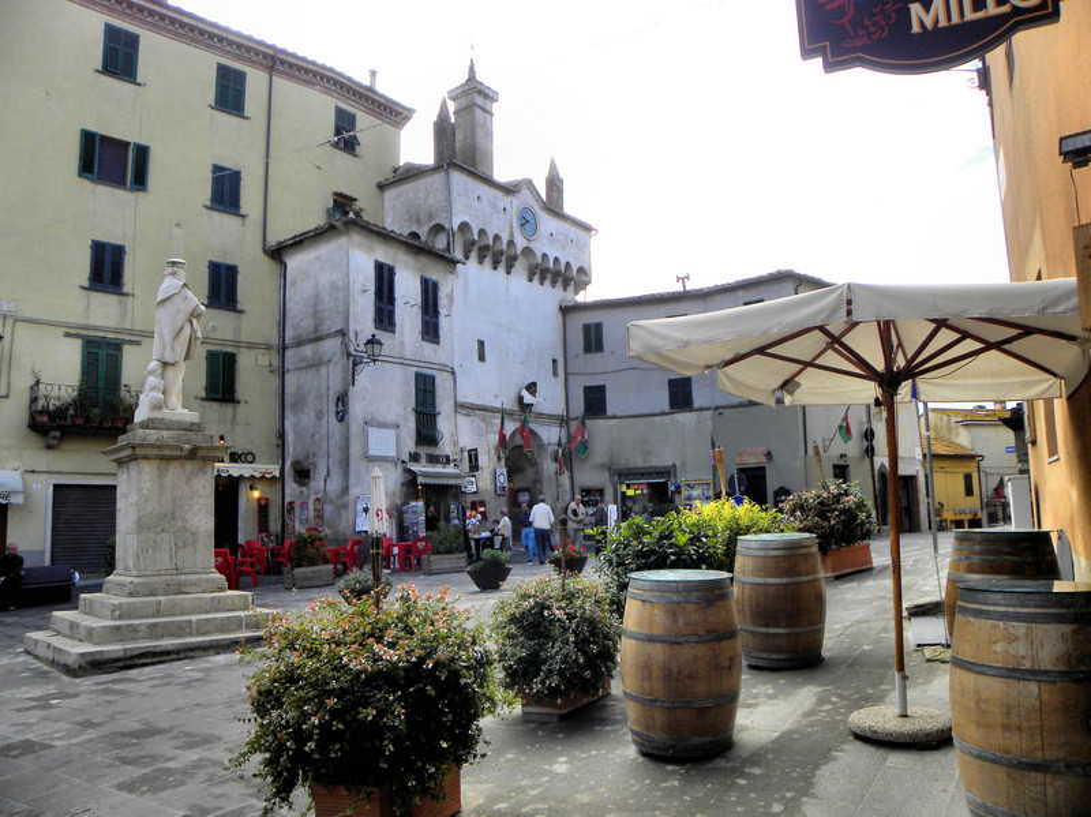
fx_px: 819
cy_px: 408
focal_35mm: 26
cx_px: 546
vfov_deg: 53.0
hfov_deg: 67.3
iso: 64
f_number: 4
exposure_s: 1/214
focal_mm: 4.6
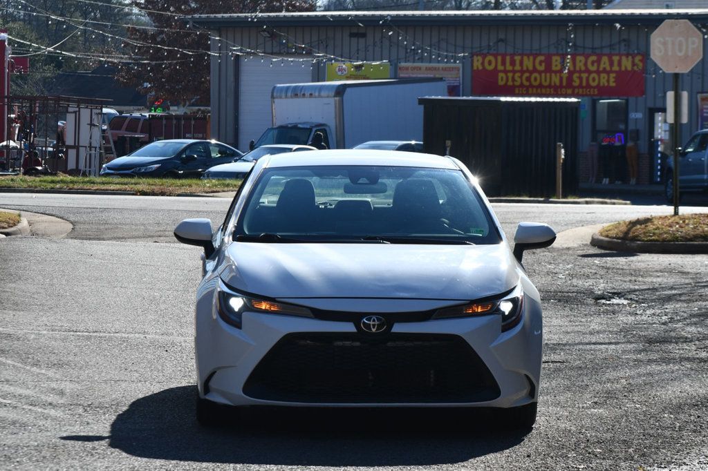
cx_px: 354
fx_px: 2654
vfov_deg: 10.2
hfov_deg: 15.2
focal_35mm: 135
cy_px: 236
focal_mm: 90
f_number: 8
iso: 100
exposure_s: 1/250
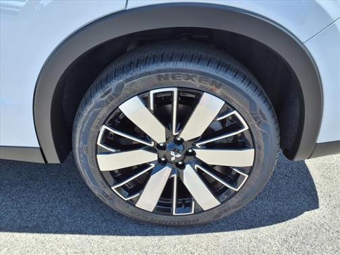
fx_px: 265
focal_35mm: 27
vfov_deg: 51.4
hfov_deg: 65.3
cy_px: 128
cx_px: 170
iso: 40
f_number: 1.9
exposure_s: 1/476
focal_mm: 3.58
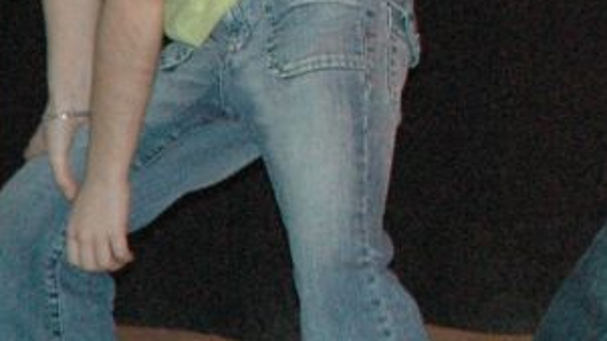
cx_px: 1178
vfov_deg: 2.2
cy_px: -198
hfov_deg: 3.9
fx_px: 8832
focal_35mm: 549
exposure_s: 1/60
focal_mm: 70
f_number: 5
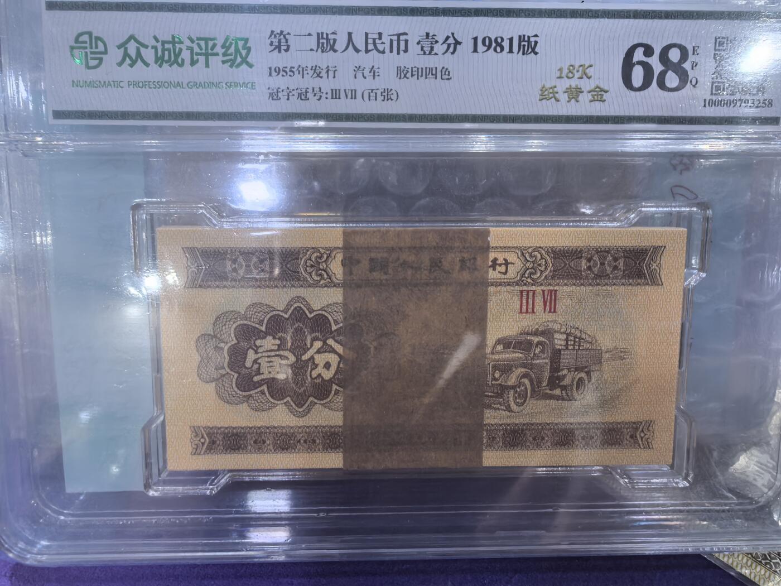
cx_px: 390
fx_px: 609
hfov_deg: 65.3
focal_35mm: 27
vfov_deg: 51.4
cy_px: 293
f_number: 2.2
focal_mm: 1.95
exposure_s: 1/50
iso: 400
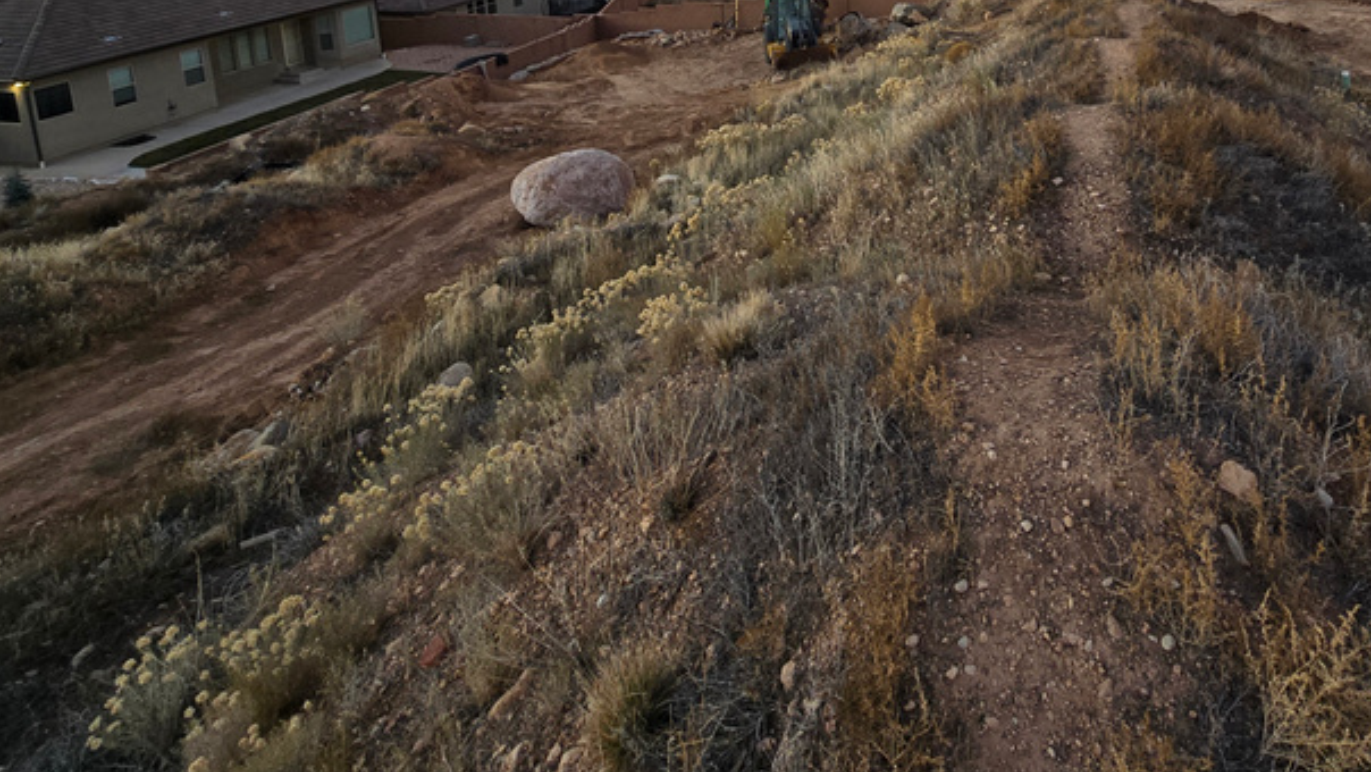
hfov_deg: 73.7
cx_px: 926
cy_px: -7
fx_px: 873
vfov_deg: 41.3
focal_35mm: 24
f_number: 2.2
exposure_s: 1/120
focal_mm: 2.2
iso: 80
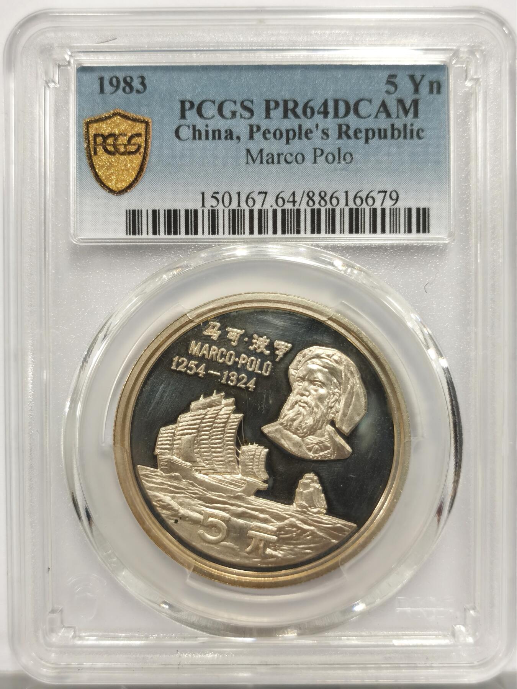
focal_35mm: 54
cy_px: 344
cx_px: 258
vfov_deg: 35.5
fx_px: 1075
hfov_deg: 27.0
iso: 100
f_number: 16
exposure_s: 1/100
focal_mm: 5.56
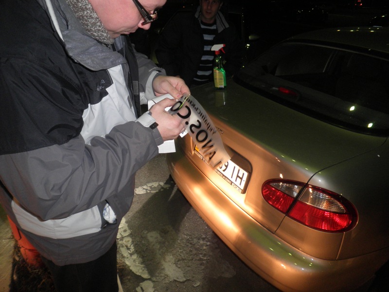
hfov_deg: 67.3
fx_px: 292
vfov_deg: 53.1
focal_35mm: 26
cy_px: 146
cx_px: 194
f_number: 2.6
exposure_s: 1/30
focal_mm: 4.7
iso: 160
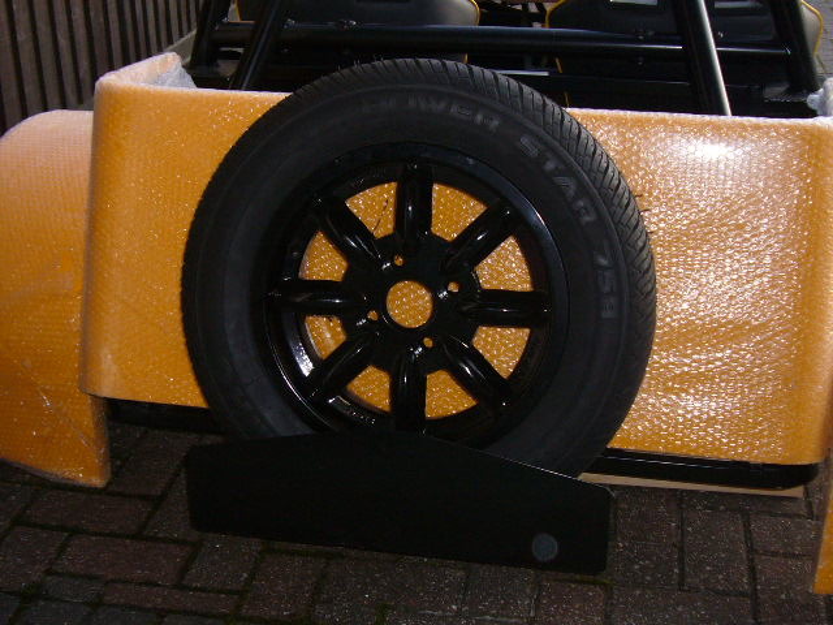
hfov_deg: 39.7
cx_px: 416
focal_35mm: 48
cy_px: 312
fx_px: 1155
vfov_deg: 30.3
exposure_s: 1/30
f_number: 3
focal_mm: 5.7
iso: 100
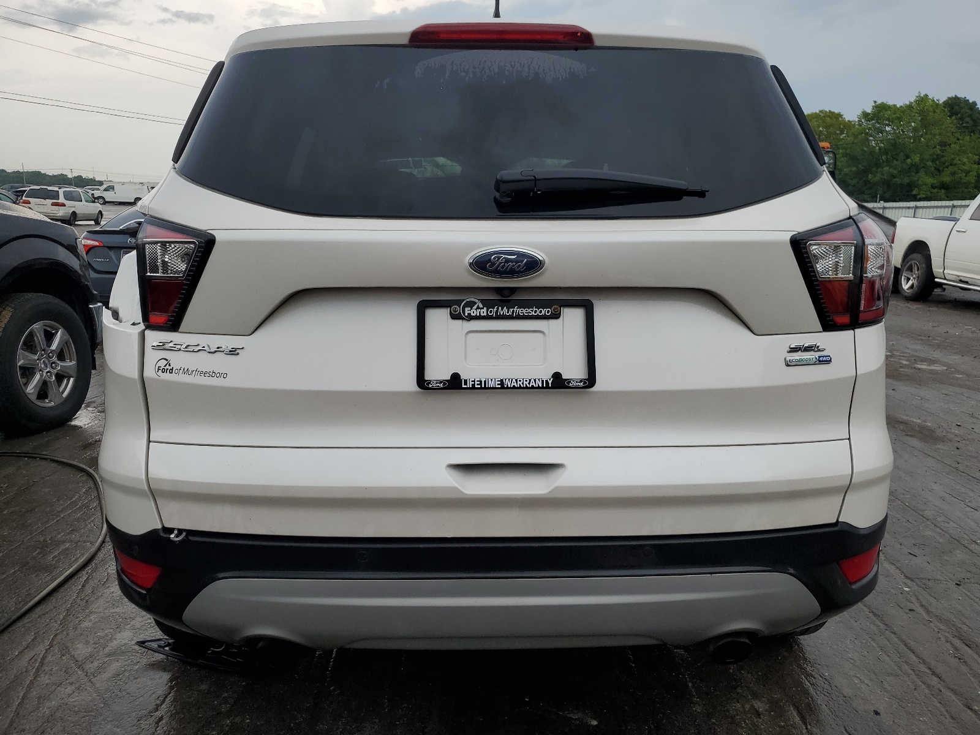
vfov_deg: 53.1
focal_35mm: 26
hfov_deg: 67.3
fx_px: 736
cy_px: 368
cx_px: 490
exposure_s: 1/1667
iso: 50
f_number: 1.5
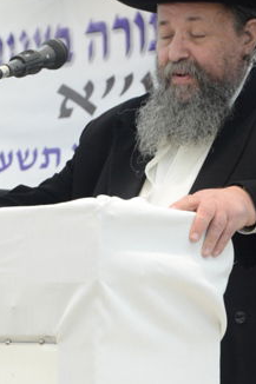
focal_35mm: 147
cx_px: 65
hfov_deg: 9.3
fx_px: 1570
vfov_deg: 13.9
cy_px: 296
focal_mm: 40
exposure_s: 1/60
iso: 1600
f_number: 5.6
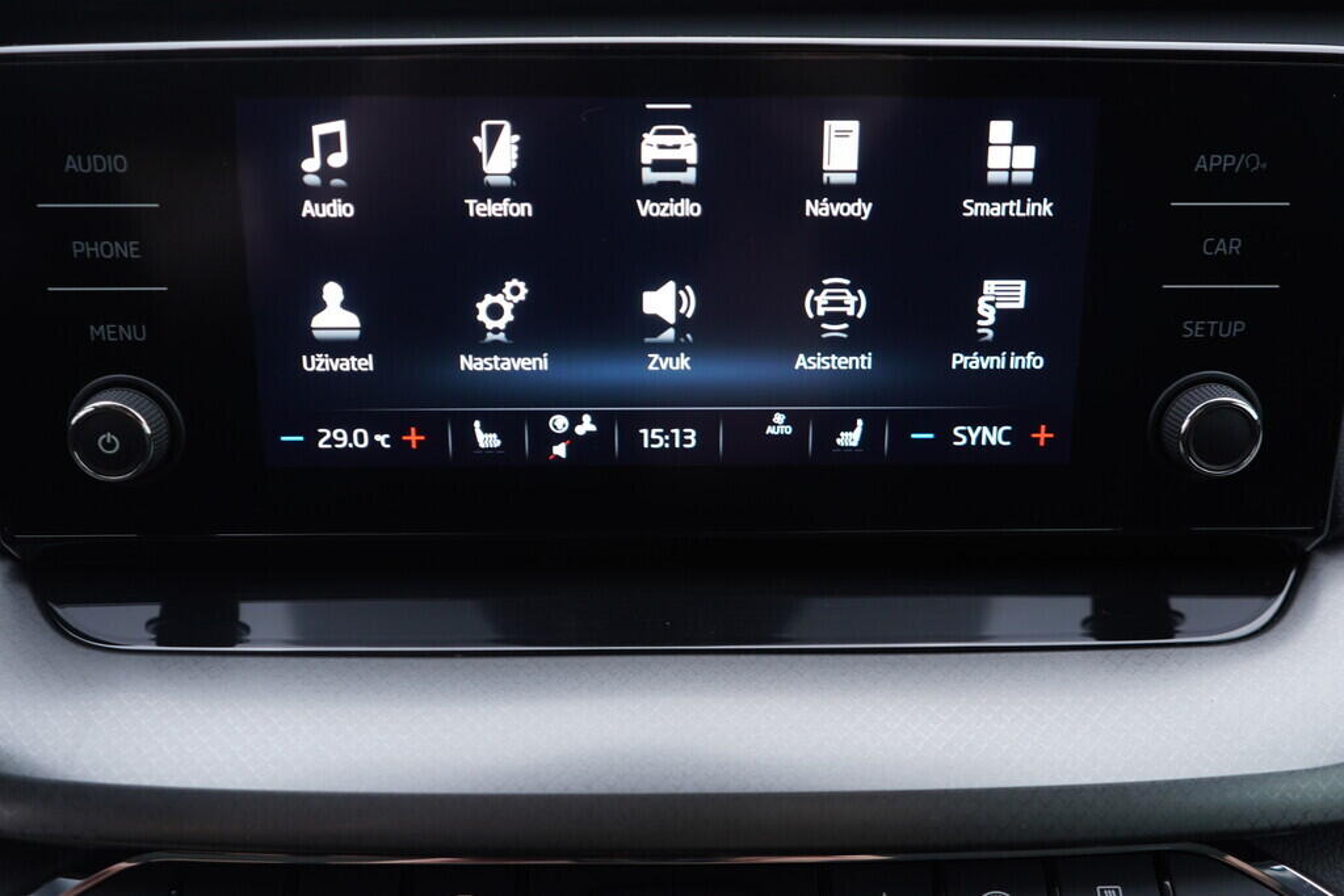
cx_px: 672
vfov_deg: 36.9
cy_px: 448
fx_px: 1344
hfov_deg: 53.1
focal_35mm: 36
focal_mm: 24
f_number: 2.8
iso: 160
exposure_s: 1/40
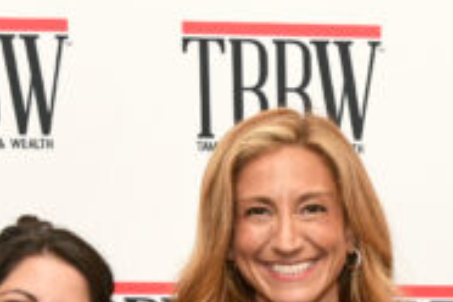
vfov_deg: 7.2
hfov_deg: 11.1
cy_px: 673
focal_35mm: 182
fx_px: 2290
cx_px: 559
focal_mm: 40
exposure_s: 1/60
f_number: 5.6
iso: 1600
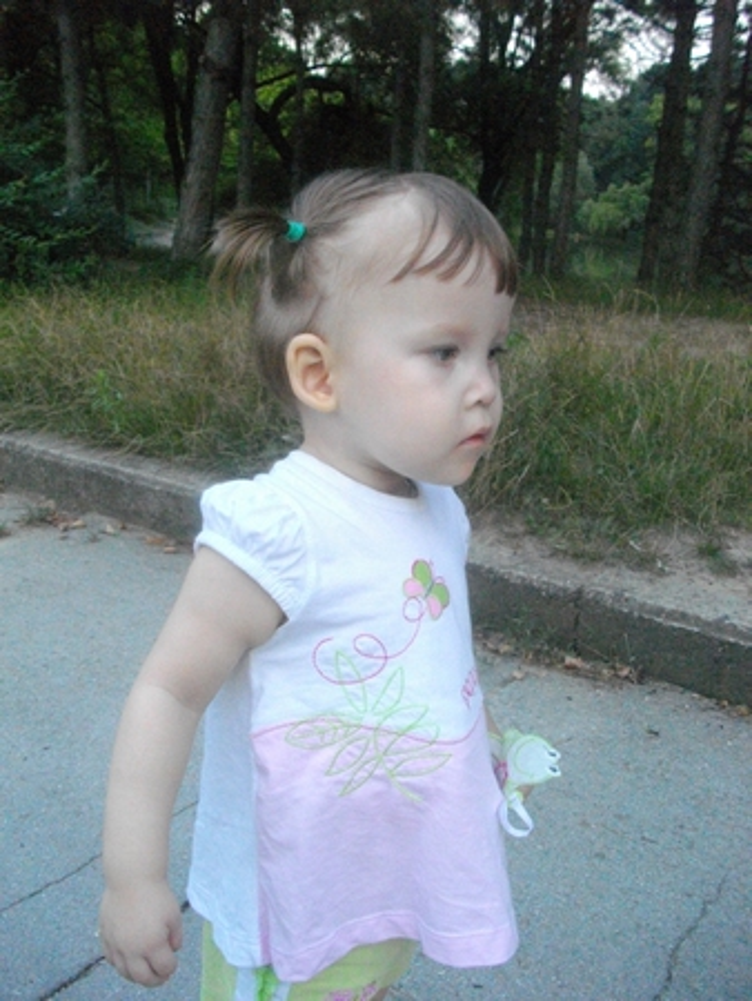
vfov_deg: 56.8
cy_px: 500
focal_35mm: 32
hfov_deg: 44.2
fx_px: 926
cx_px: 376
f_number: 2.9
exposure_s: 1/125
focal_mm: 5.7
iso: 800
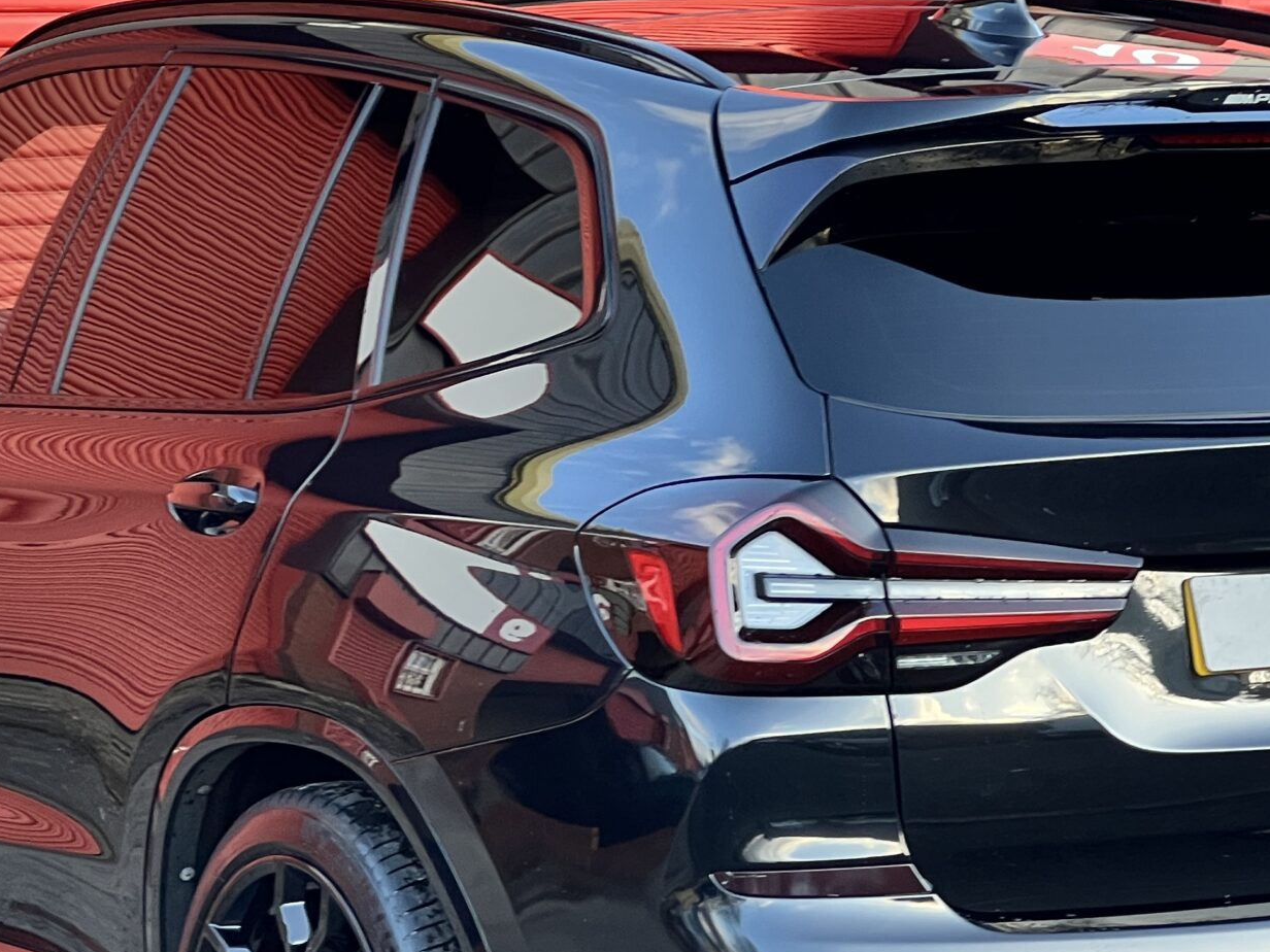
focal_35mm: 160
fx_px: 5870
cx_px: 654
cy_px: 489
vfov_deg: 9.3
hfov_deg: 12.3
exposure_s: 1/99
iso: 100
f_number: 2.8
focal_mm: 9
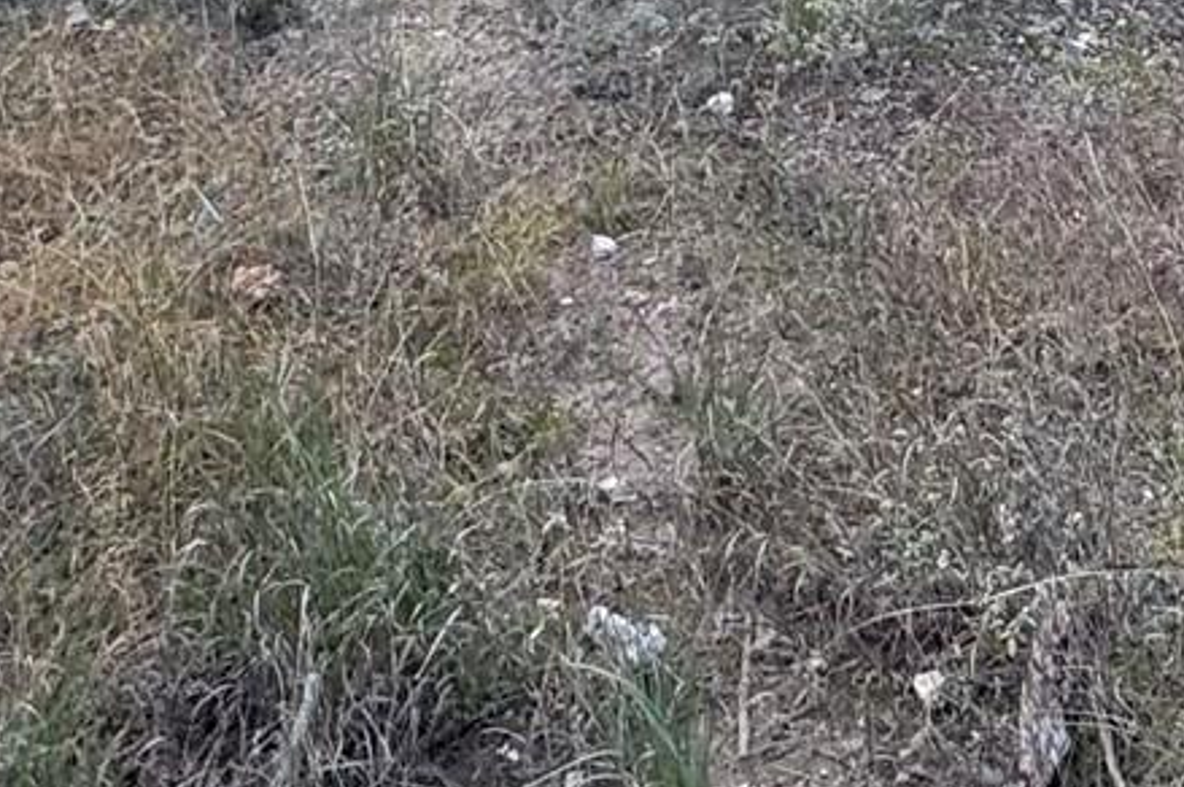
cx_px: 1108
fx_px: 2235
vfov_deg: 16.2
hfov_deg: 28.3
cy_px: -703
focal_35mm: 68
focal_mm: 2.22
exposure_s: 1/123
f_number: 2.2
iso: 40
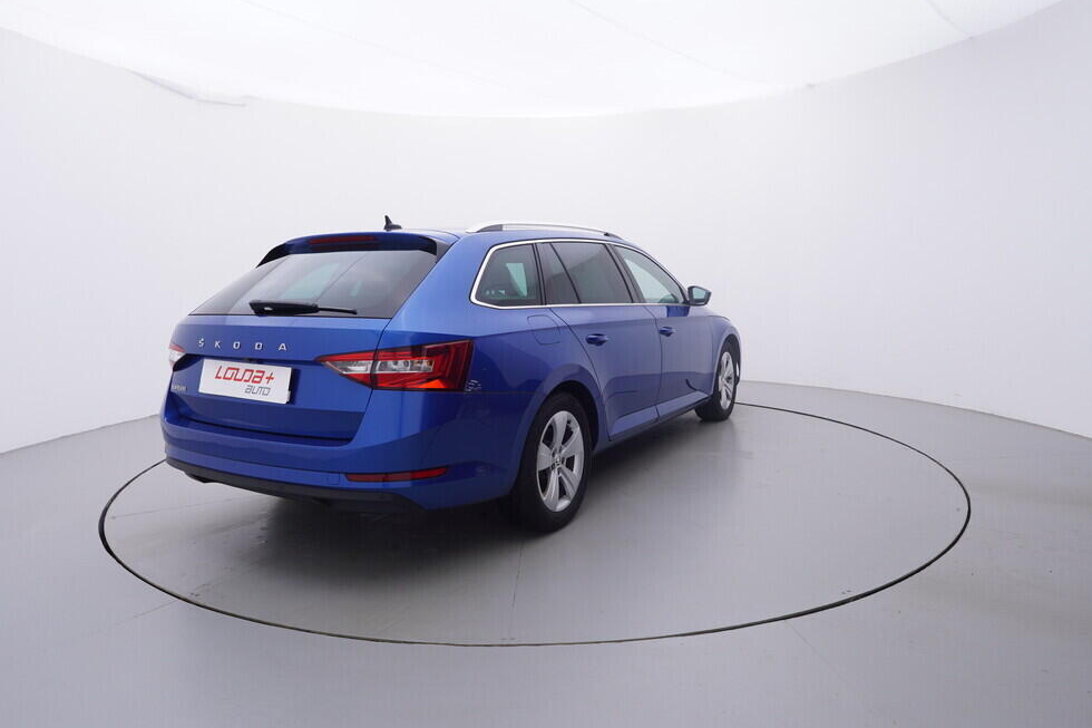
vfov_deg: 54.0
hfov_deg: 74.9
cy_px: 359
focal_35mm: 24
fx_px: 713
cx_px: 535
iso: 200
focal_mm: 15
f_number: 5
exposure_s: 1/80
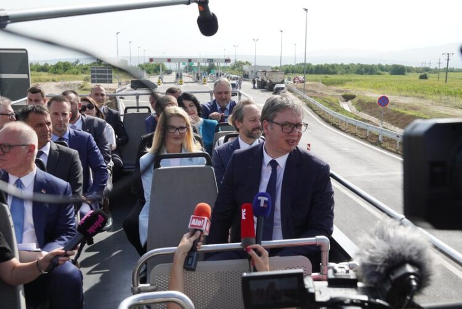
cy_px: 154
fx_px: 520
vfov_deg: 33.1
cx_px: 231
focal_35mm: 40
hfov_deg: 47.9
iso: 1600
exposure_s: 1/3200
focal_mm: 27
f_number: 6.3
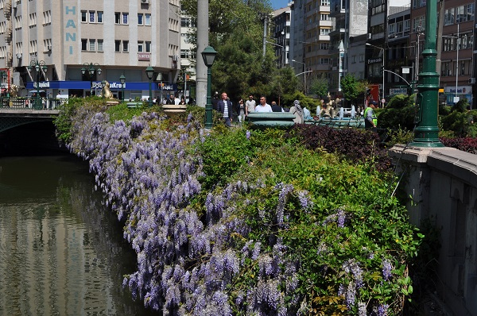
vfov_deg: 30.7
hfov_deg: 45.0
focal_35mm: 44
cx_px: 238
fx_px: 575
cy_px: 158
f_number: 10
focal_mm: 29
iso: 200
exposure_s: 1/400
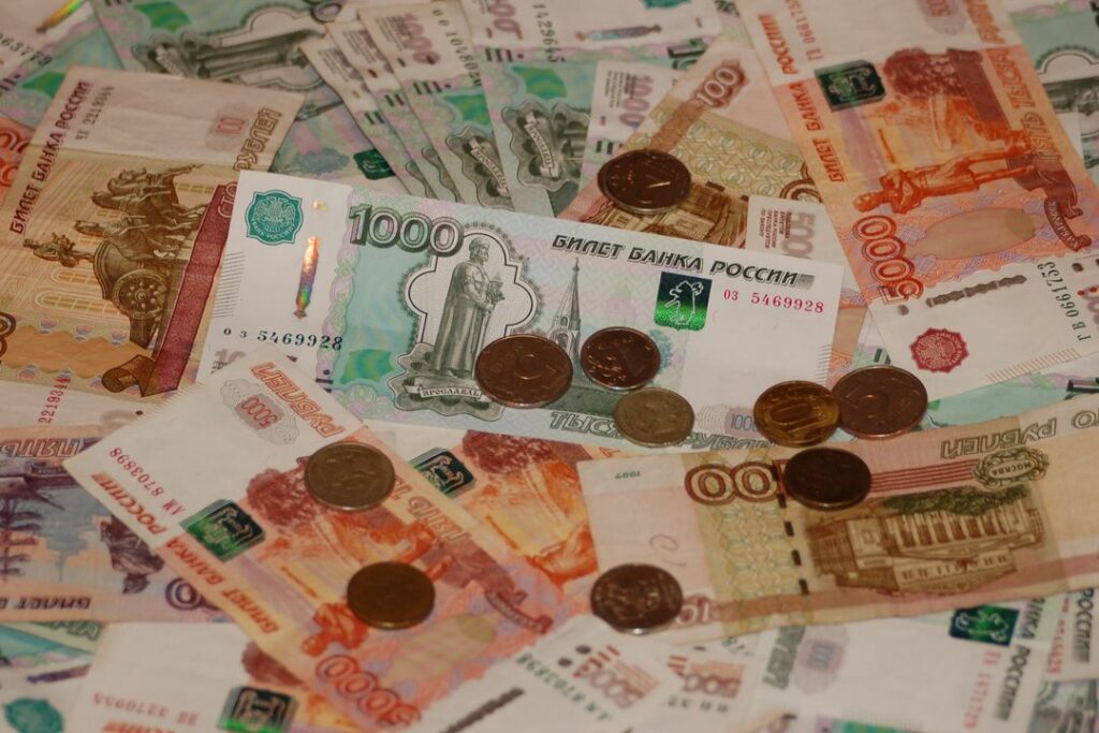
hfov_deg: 11.2
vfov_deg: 7.5
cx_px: 550
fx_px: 5587
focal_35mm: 183
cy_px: 366
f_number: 4.8
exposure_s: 1/60
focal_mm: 122
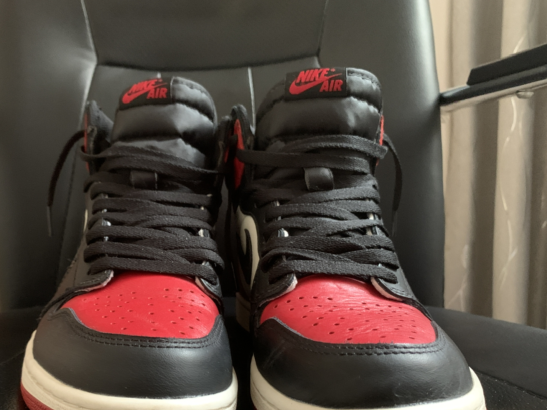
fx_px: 553
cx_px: 193
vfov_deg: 40.4
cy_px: 262
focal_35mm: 35
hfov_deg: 51.8
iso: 800
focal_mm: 4.25
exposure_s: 1/26
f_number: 1.8
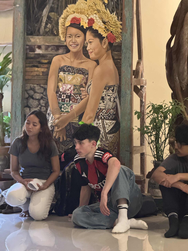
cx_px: 94
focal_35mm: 120
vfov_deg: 16.4
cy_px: 126
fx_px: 869
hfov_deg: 12.3
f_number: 2.8
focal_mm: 15.66
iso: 2000
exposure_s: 1/20
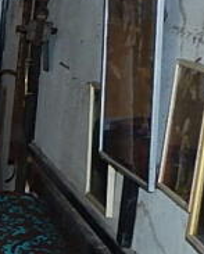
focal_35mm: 120
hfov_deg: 9.3
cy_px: 157
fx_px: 903
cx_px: -464
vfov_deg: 16.0
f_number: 3
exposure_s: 1/30
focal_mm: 4
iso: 125
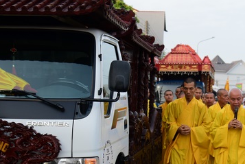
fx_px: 545
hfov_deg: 25.3
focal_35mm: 80
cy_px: 124
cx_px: 153
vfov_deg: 17.0
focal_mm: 44
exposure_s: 1/250
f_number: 4
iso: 320
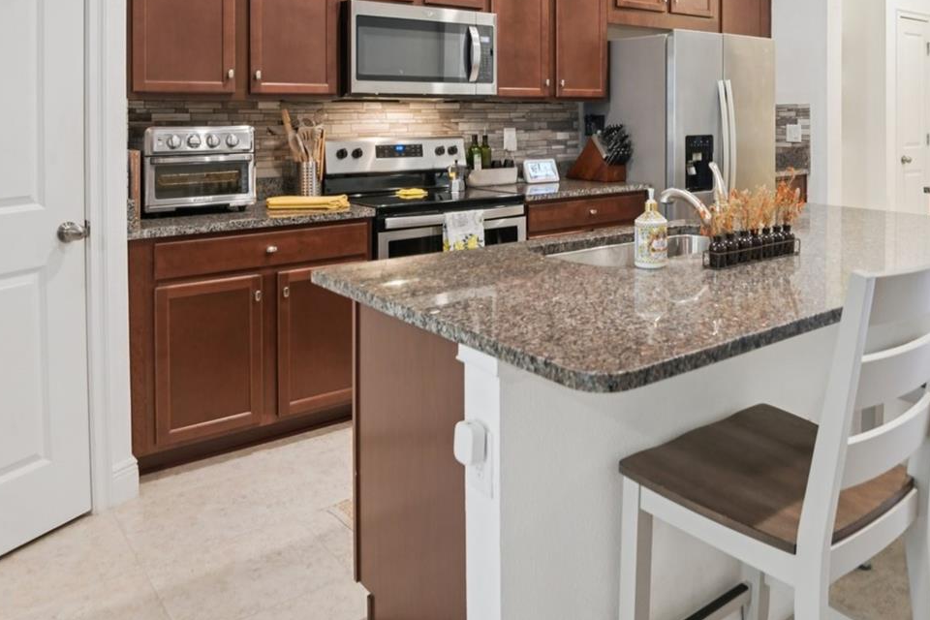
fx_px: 775
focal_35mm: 30
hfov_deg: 60.1
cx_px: 638
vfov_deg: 41.5
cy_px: 115
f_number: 8
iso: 400
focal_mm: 18
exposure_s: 1/3.33
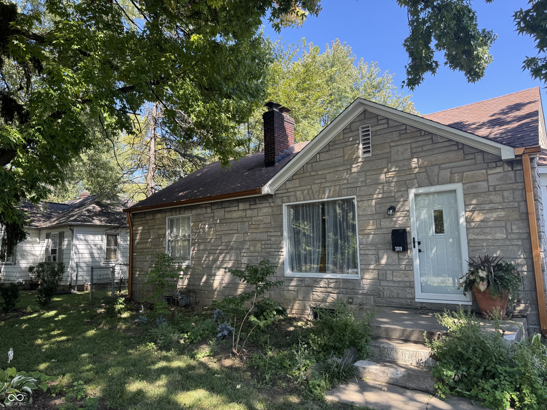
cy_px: 205
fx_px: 379
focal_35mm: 24
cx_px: 274
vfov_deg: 56.8
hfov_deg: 71.6
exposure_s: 1/457
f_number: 1.78
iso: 80
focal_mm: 6.76
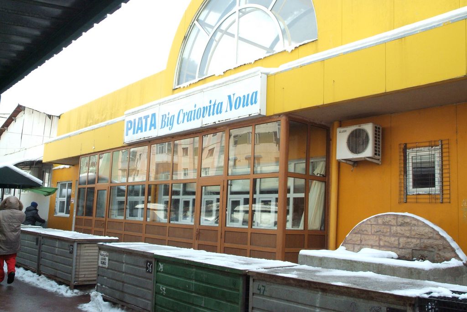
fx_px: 428
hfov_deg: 57.2
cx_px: 234
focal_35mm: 33
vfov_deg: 40.0
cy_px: 156
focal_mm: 22
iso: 1600
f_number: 11
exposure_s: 1/500
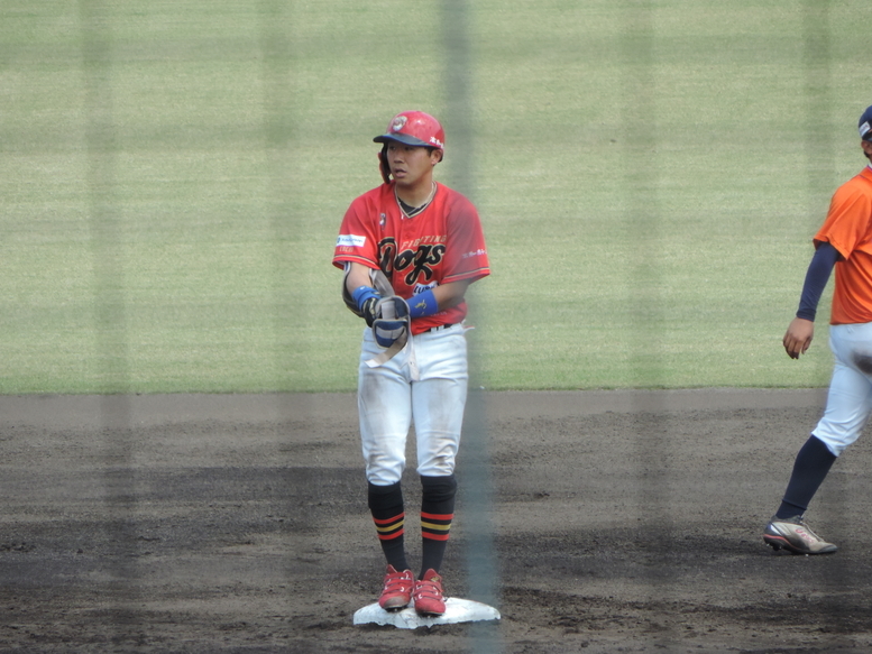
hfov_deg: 2.6
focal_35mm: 772
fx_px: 19450
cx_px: 429
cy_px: 335
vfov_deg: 1.9
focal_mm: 133.7
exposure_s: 1/400
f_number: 5.1
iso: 200
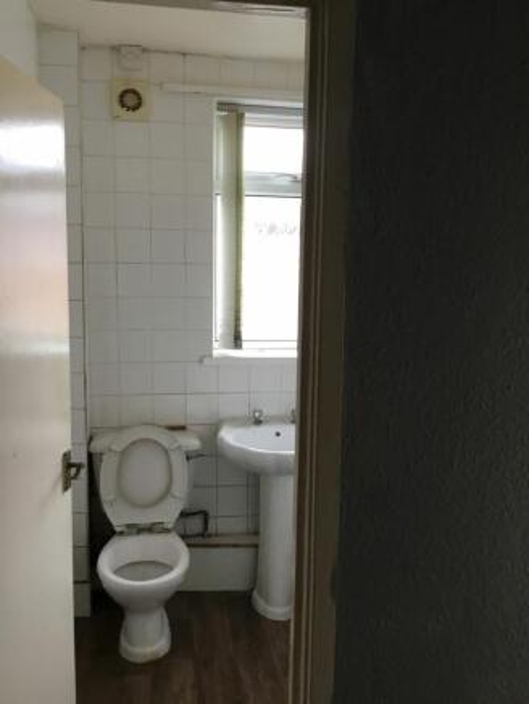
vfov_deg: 58.3
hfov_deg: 45.5
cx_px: 264
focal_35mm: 31
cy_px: 352
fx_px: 631
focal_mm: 3.3
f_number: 2.4
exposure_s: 1/33
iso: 50
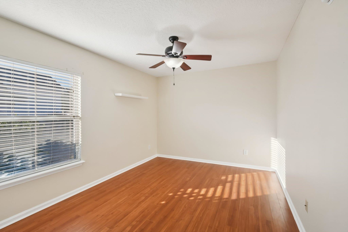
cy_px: 116
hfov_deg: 100.4
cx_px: 174
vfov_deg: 77.3
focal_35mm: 15
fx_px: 145
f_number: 8
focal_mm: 10
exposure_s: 1/100
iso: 400
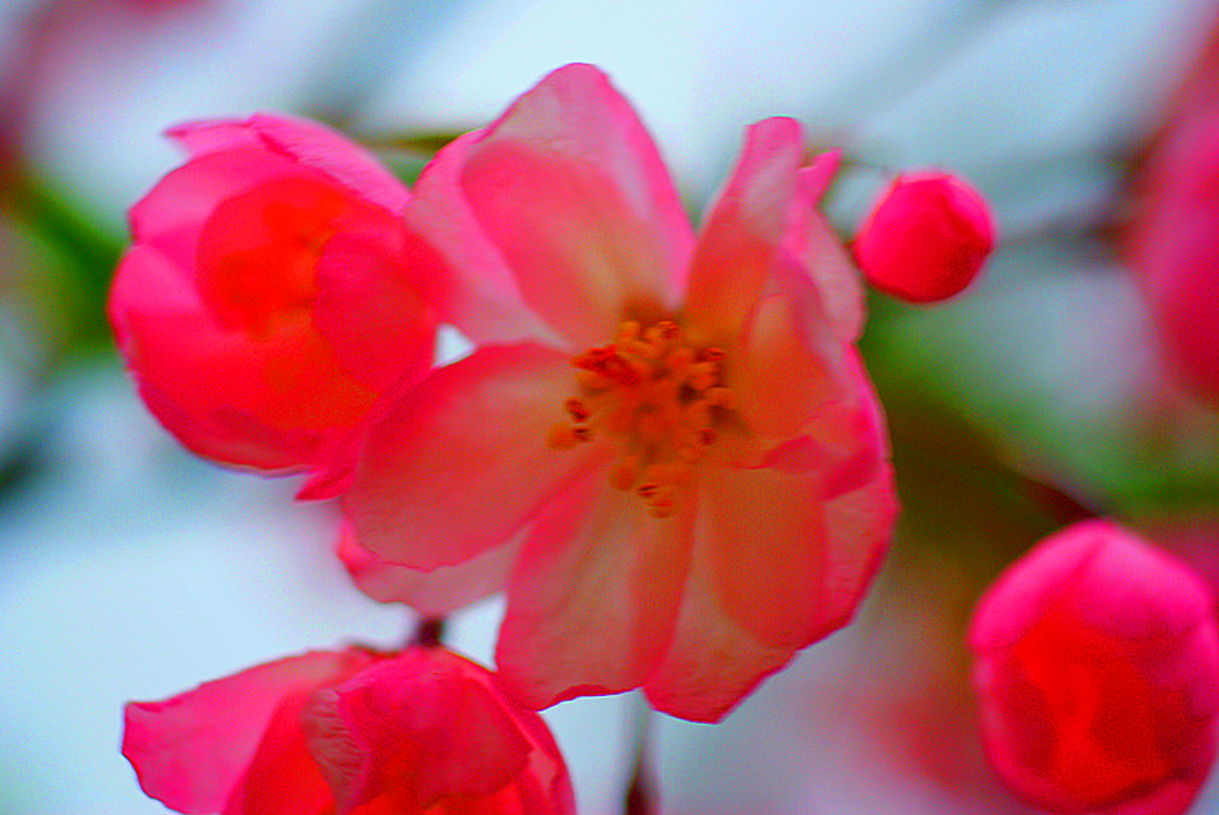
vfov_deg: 18.2
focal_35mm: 75
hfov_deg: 27.0
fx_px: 2542
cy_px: 408
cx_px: 610
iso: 100
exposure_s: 1/80
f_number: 2.8
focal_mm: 50
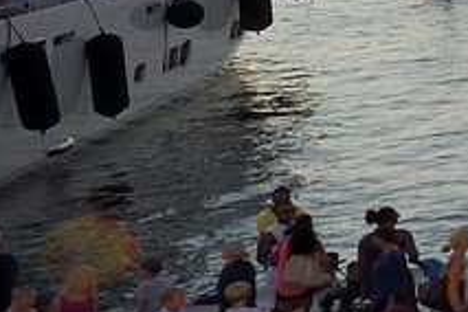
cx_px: 1663
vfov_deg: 12.2
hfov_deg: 9.4
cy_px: -196
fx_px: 1365
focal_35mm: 105
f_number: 14
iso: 200
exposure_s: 1/160
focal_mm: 14
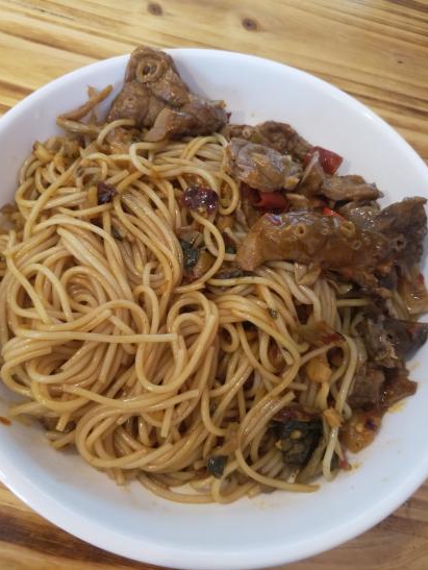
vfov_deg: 71.4
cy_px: 261
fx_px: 395
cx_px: 198
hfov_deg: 56.8
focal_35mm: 24
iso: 272
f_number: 2
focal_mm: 3.79
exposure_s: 1/33.3
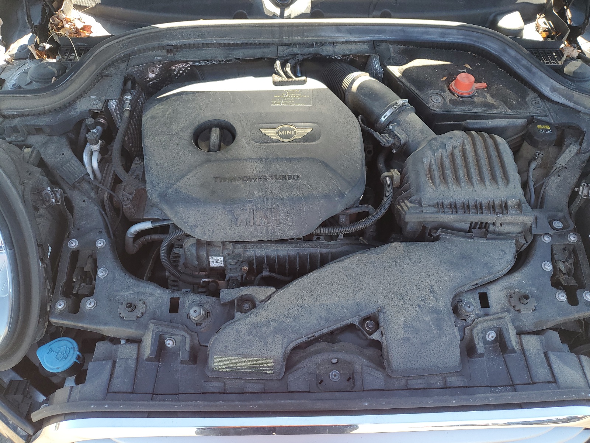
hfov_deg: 67.3
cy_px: 222
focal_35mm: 26
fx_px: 443
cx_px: 295
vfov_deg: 53.1
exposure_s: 1/208
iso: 50
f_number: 1.5
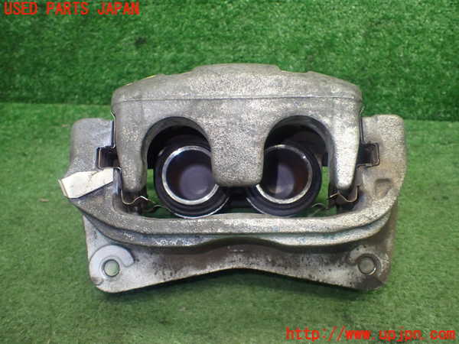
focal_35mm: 30
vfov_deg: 46.8
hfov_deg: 60.0
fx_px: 398
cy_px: 172
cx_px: 230
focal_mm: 5.4
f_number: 2.3
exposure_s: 1/125
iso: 640
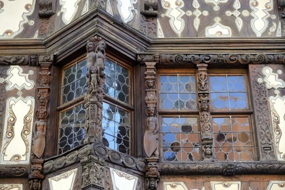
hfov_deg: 25.4
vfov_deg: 17.1
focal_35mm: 80
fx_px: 633
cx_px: 142
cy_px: 95
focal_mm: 80
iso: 200
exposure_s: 1/250
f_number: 4
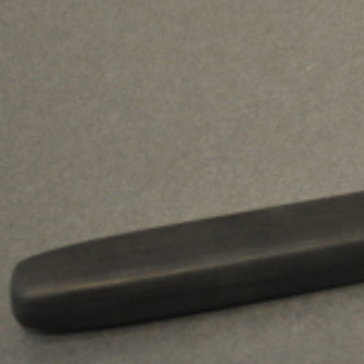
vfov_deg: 8.7
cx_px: 664
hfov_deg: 8.4
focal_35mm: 200
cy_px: 171
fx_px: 2379
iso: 800
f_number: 5.3
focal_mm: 40
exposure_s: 1/60
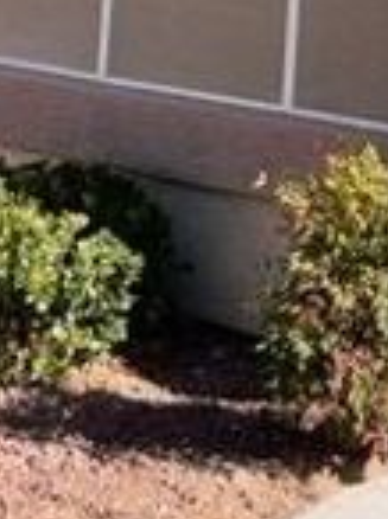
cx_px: 577
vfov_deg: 14.8
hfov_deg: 11.9
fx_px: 1784
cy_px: -368
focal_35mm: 119
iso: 32
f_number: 1.6
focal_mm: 4.2
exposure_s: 1/3509
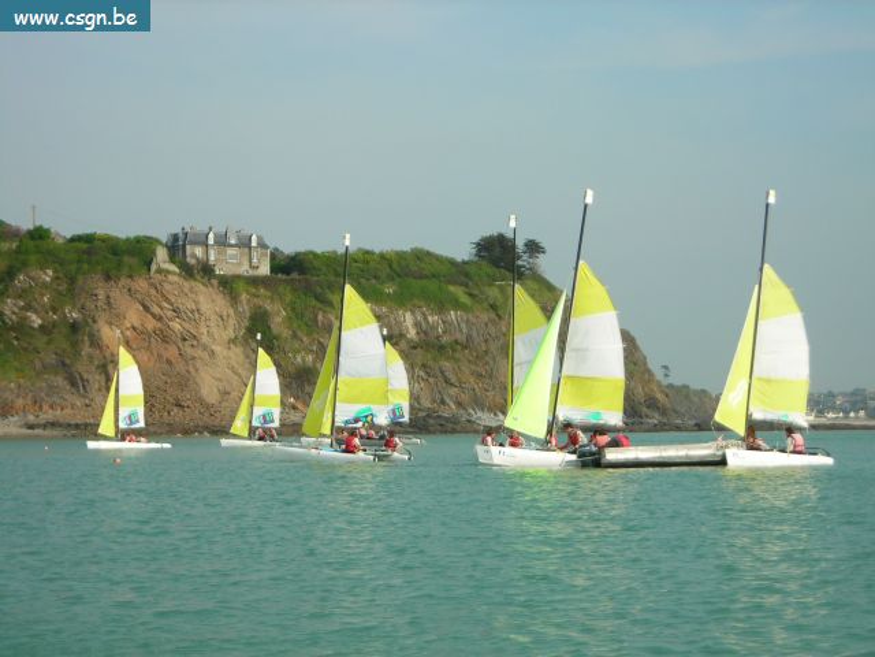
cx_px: 438
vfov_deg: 16.4
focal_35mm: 90
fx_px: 2275
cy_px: 328
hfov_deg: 21.8
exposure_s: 1/327
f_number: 4.6
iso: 50
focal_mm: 14.8
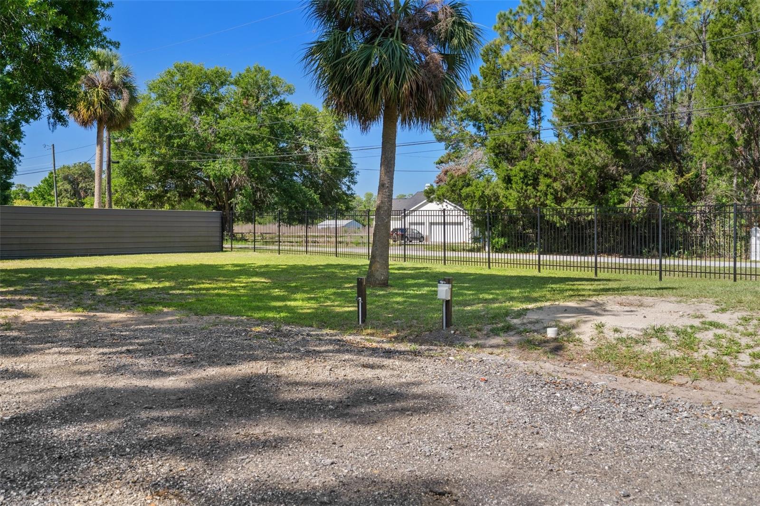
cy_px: 253
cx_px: 380
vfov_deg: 40.0
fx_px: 696
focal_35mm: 33
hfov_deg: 57.2
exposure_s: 1/15
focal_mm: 33
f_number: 8
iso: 320
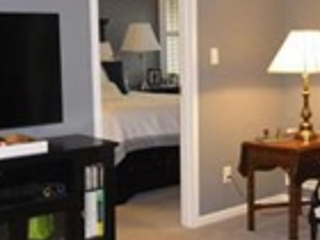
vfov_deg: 18.3
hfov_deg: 24.3
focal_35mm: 80
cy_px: 171
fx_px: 740
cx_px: 221
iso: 800
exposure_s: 1/60
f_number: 2.6
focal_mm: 4.9
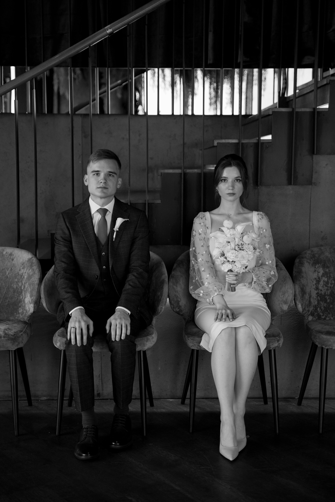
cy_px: 251
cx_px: 168
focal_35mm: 56
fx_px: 782
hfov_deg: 24.2
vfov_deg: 35.6
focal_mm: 56
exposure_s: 1/400
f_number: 2.8
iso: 800
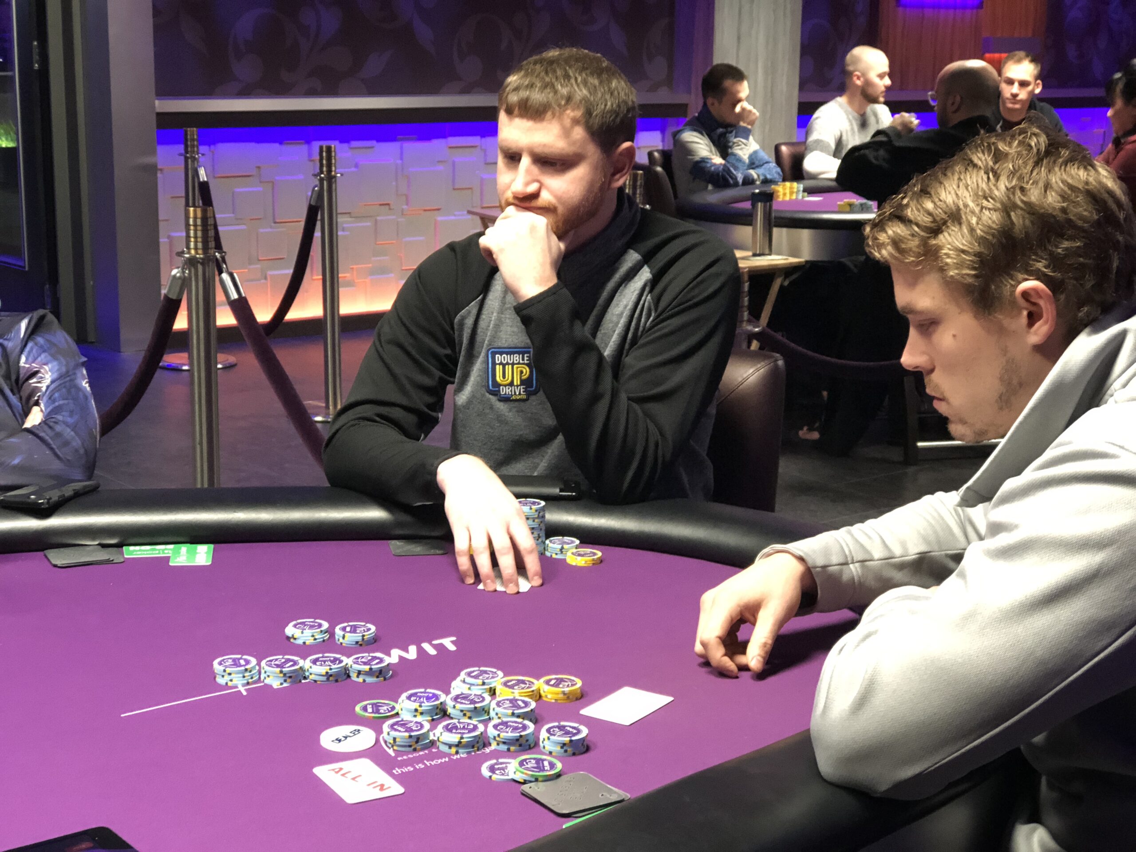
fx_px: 1871
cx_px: 568
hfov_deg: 33.8
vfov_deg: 25.7
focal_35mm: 57
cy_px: 426
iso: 640
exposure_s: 1/52
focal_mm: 6.6
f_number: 2.8
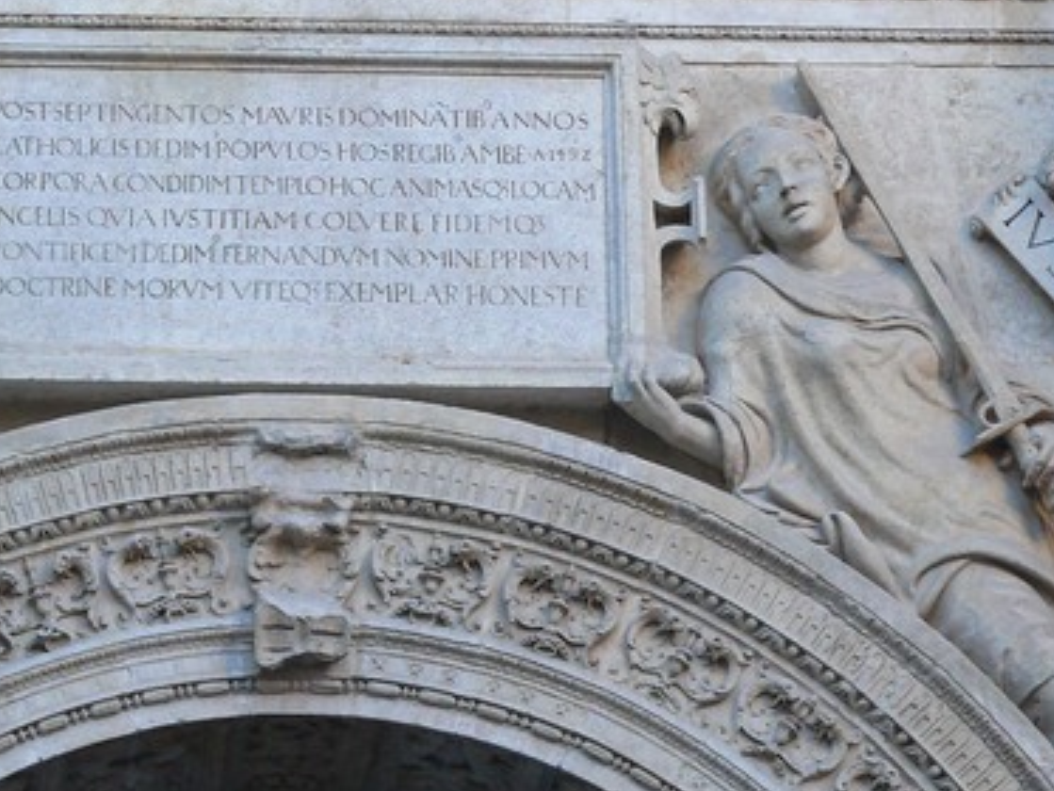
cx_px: 336
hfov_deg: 10.3
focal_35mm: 191
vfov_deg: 7.8
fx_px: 5818
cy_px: 571
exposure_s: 1/30
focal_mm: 20
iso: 160
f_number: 3.2
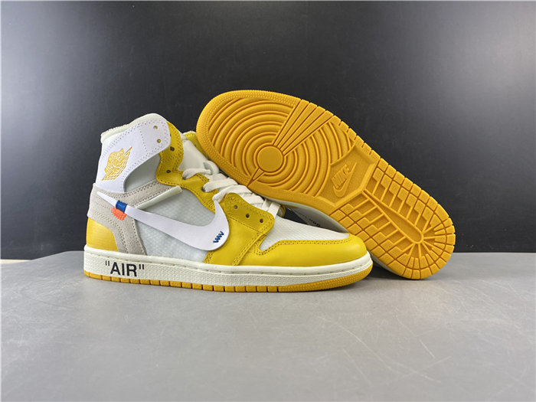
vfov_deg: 53.1
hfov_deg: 67.3
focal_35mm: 26
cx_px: 268
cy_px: 201
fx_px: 403
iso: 100
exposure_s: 1/100
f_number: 1.8
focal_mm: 4.25
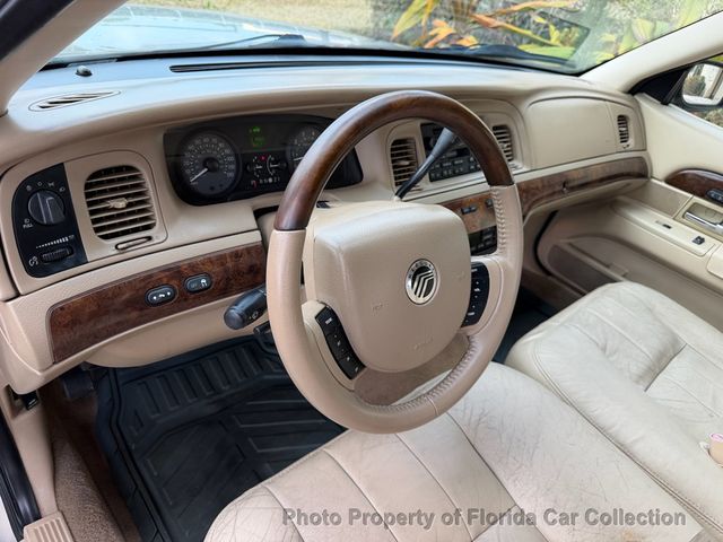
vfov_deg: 56.8
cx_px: 362
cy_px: 271
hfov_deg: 71.6
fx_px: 501
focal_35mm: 24
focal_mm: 6.76
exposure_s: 1/265
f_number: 1.78
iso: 80
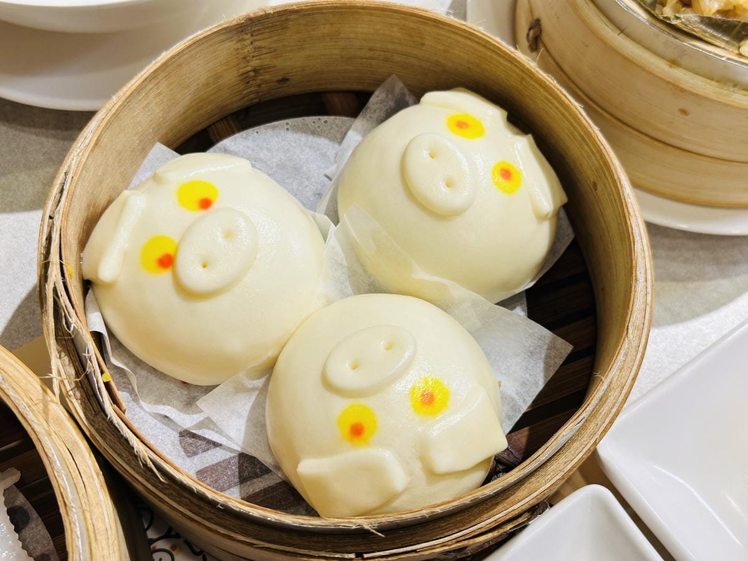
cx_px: 374
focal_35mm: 48
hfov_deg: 39.7
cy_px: 280
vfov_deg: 30.3
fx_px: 1037
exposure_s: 1/60
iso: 80
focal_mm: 6.86
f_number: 1.78
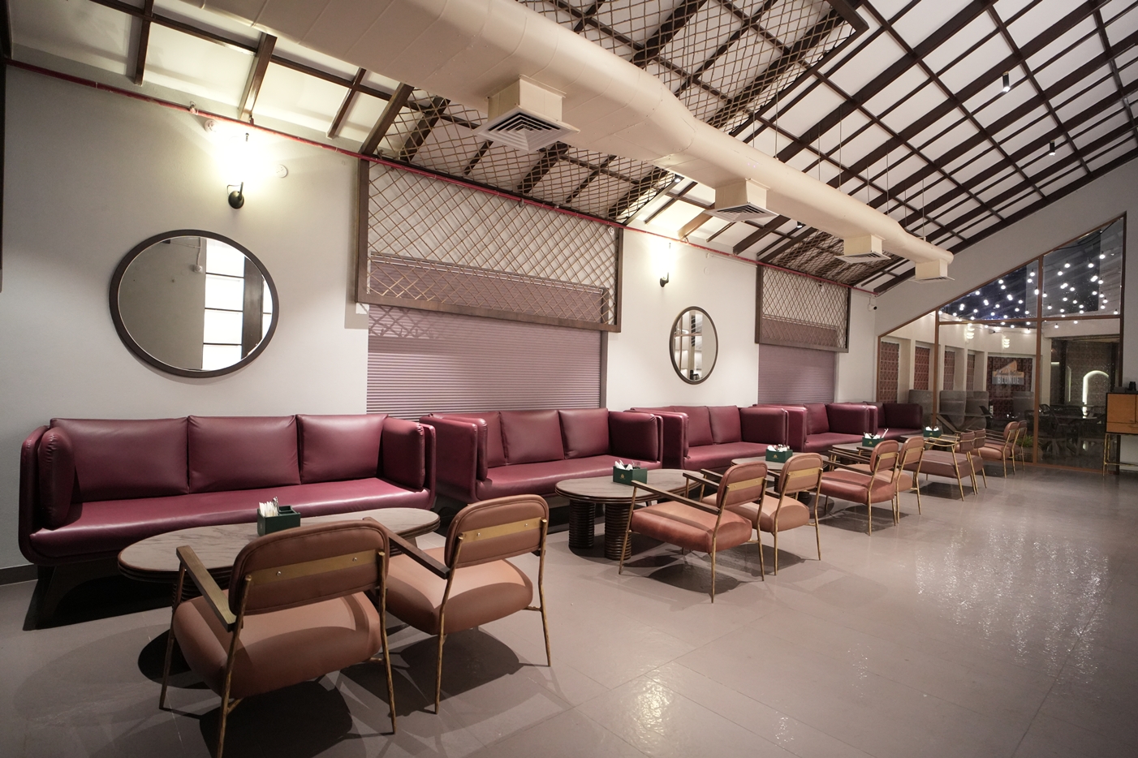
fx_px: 569
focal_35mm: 18
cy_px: 379
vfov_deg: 67.4
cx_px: 569
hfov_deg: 90.0
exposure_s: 1/80
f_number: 2.8
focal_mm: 18
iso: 4000
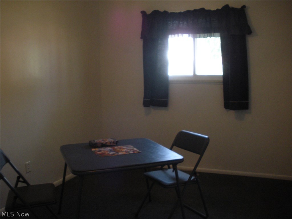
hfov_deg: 51.4
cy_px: 110
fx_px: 304
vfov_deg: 39.7
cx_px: 146
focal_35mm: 36
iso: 291
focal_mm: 6.3
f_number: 3.5
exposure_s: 1/59
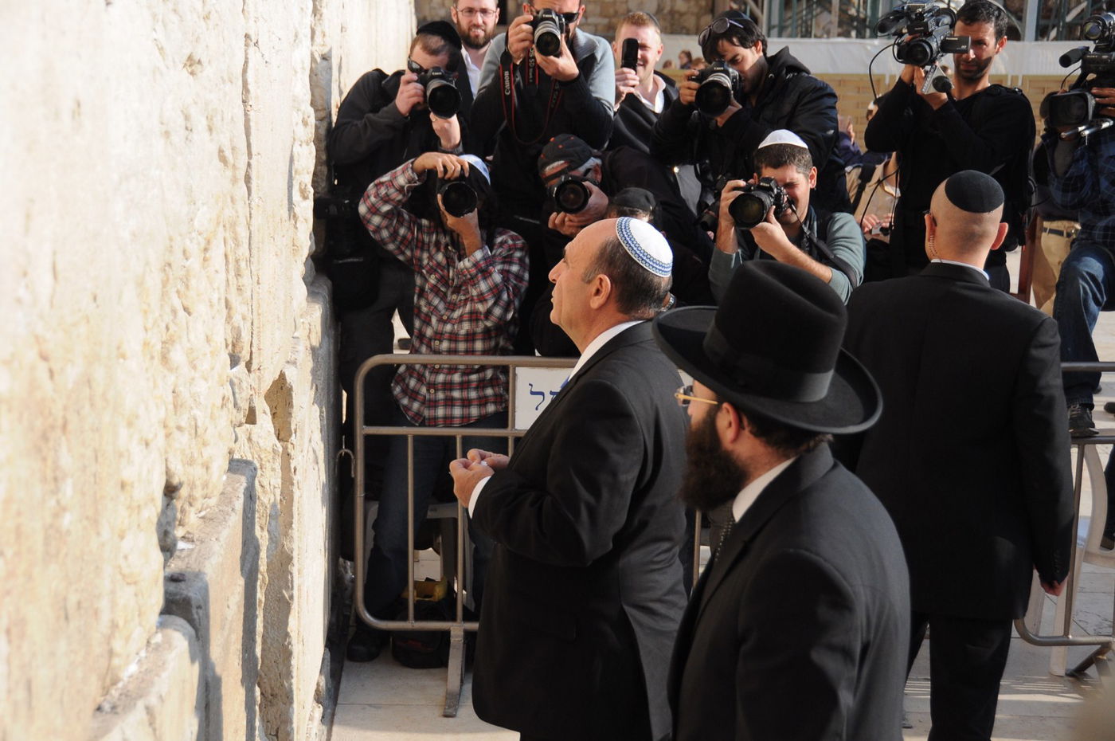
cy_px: 370
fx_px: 1949
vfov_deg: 21.5
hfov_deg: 31.9
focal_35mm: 63
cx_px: 558
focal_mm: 42
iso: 640
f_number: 5.6
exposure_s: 1/2500
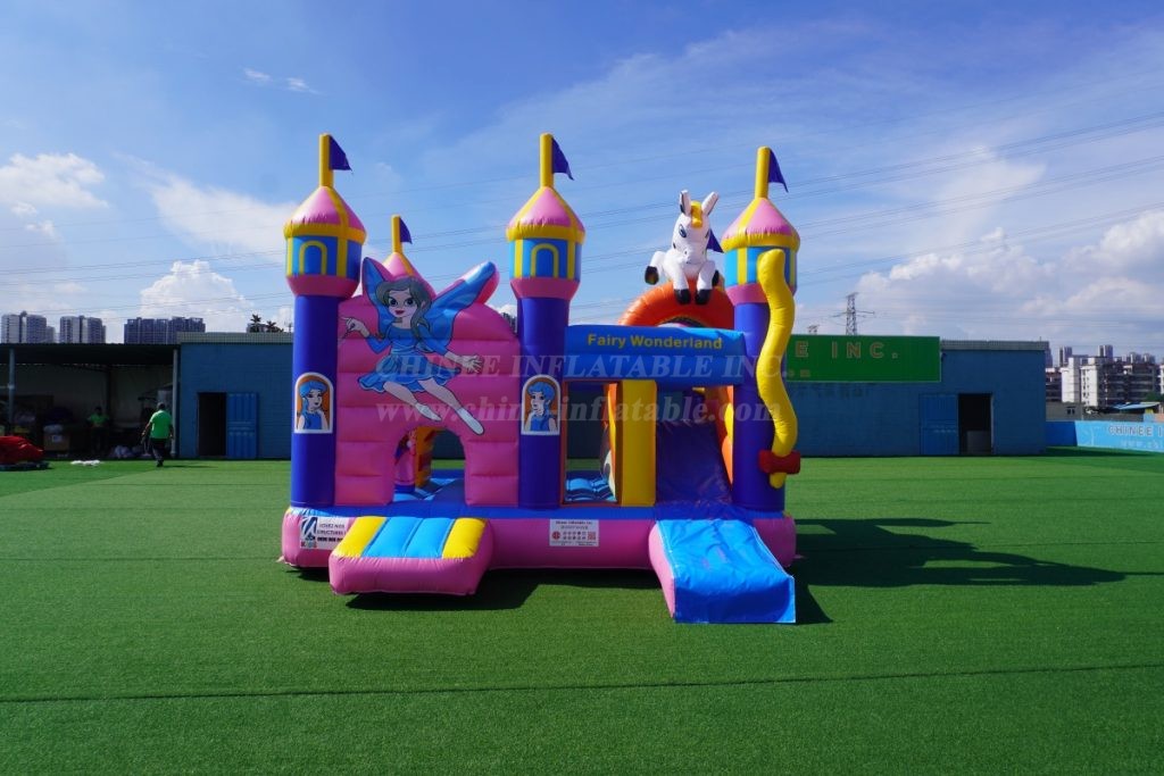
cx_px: 582
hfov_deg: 73.7
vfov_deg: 53.1
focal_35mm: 24
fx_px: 776
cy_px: 388
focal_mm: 16
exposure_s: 1/250
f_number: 10
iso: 100
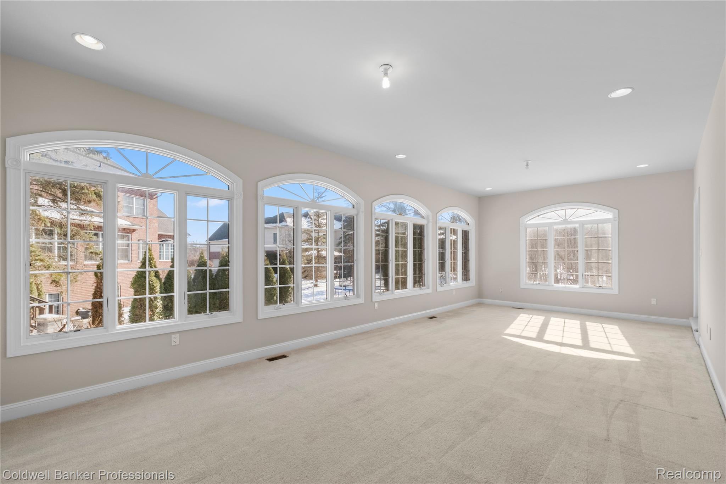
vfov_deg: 77.3
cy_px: 242
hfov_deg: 100.4
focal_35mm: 15
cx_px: 363
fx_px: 302
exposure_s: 1/15
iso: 640
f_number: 7.1
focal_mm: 10
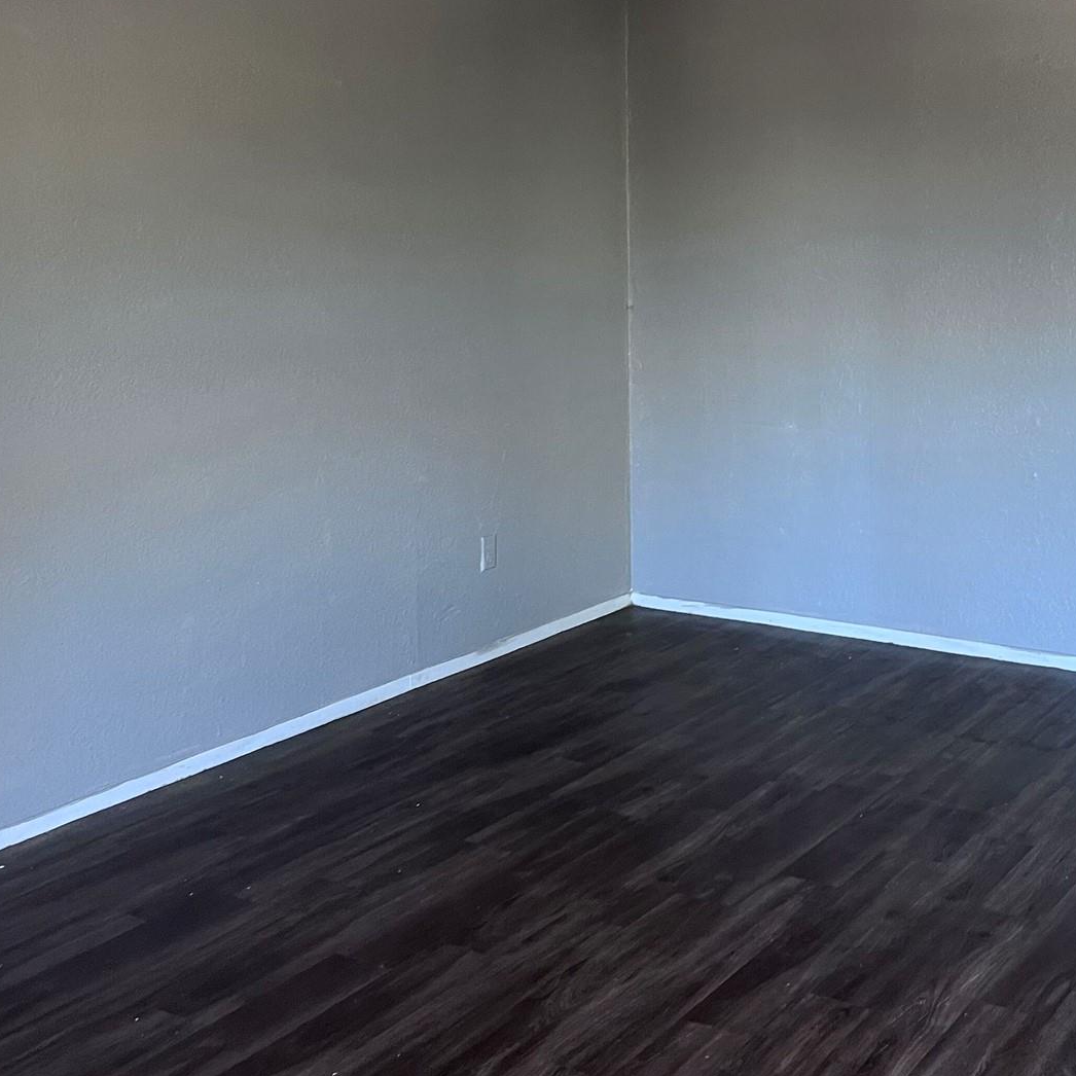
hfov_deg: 36.8
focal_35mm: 45
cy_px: 371
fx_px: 1583
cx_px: 778
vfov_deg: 37.2
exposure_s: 1/65
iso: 125
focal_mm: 5.1
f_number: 1.6
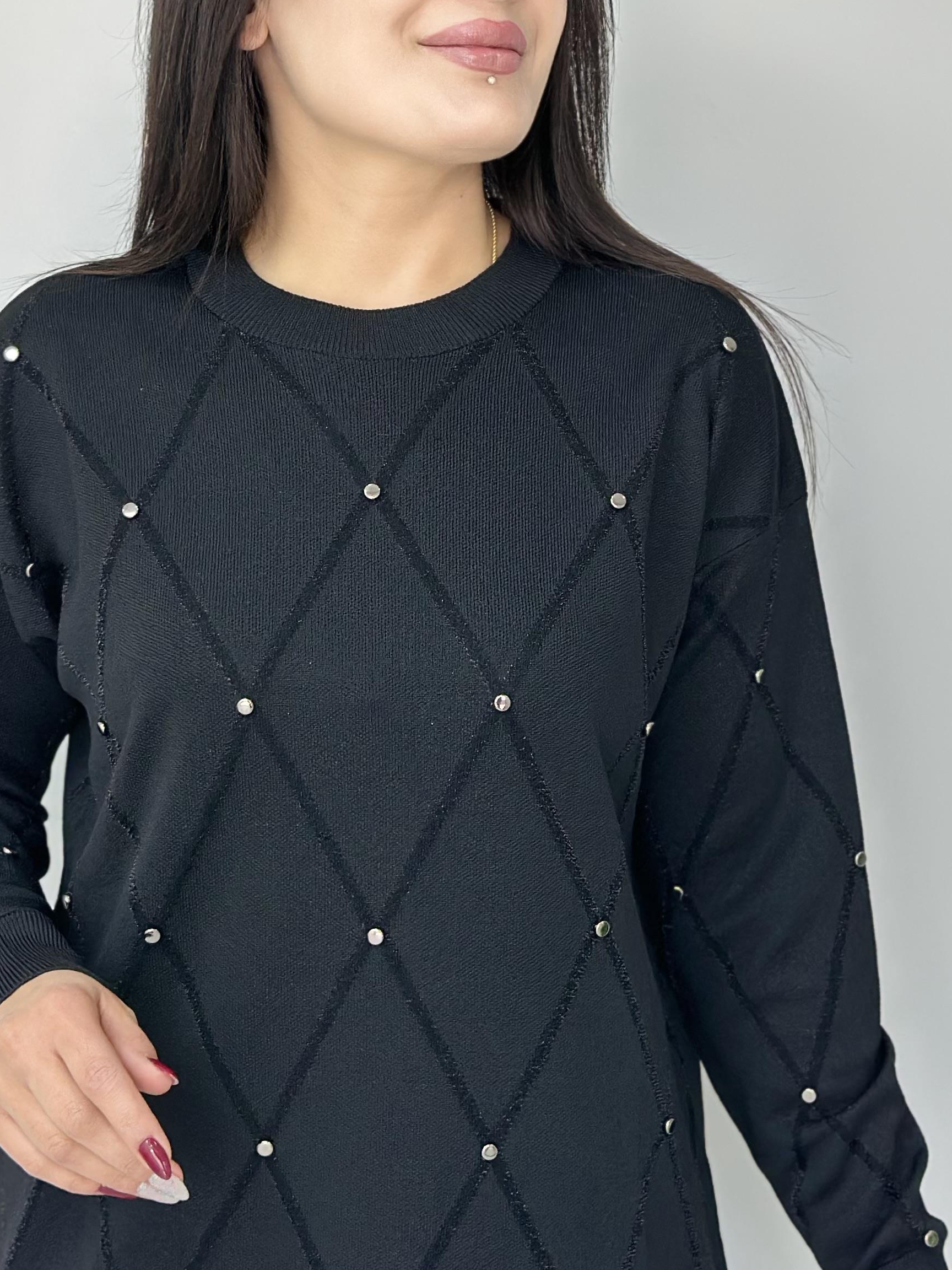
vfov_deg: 23.3
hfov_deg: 17.6
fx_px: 3080
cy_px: 541
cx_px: 459
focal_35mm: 84
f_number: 1.78
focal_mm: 6.86
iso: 100
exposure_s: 1/100
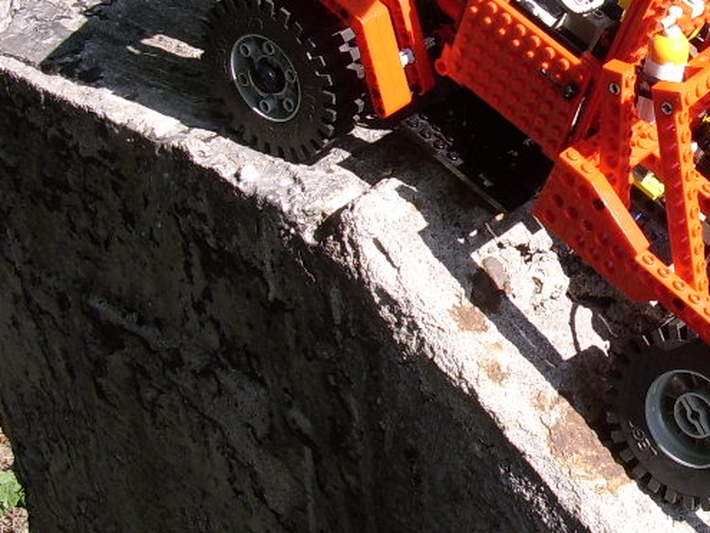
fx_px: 1273
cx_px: 660
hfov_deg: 29.7
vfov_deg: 23.5
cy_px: 162
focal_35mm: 62
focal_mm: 5.8
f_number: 4.1
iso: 71
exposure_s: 1/229
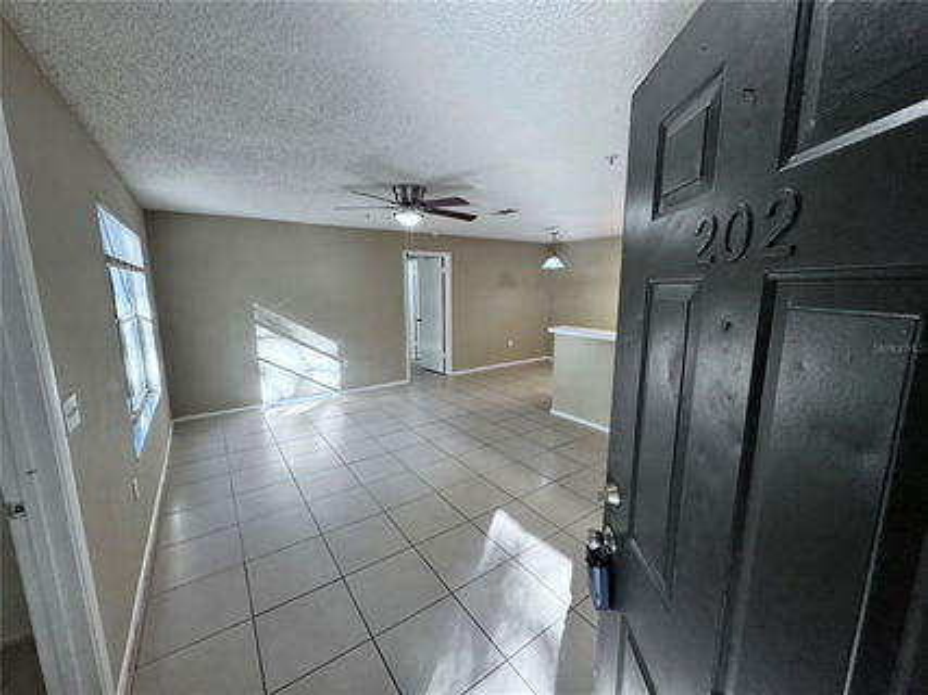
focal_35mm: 14
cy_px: 348
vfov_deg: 85.6
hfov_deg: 102.1
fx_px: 375
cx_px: 464
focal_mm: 2.22
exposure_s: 1/120
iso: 250
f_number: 2.2
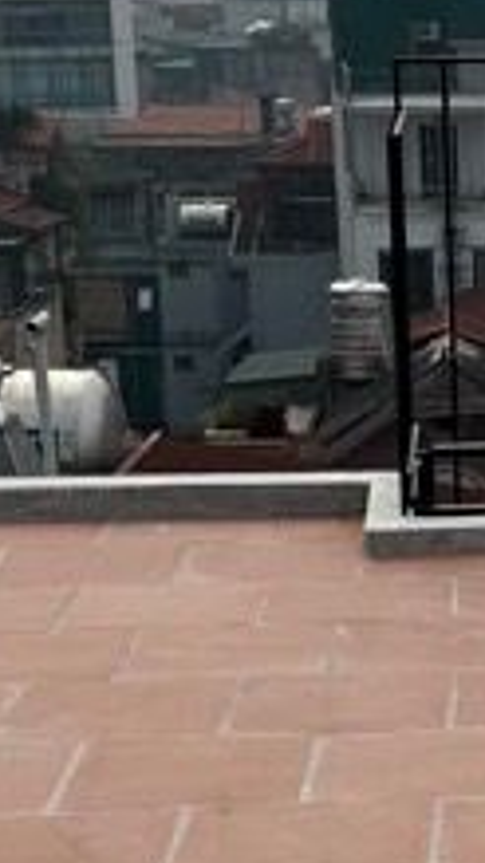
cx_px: 804
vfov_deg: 17.5
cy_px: 571
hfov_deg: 9.5
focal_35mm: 122
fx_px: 2792
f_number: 1.78
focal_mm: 6.76
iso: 80
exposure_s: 1/8130
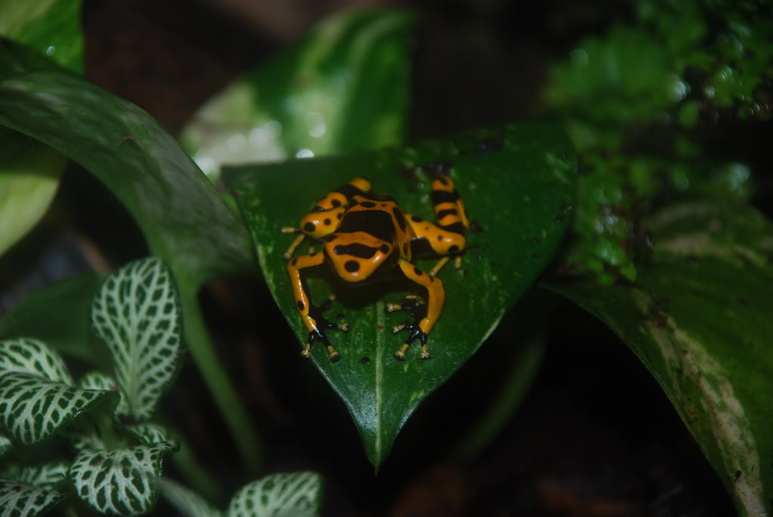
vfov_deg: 6.8
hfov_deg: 10.1
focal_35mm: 202
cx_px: 386
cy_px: 258
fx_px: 4354
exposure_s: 1/125
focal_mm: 135
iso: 100
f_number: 5.6
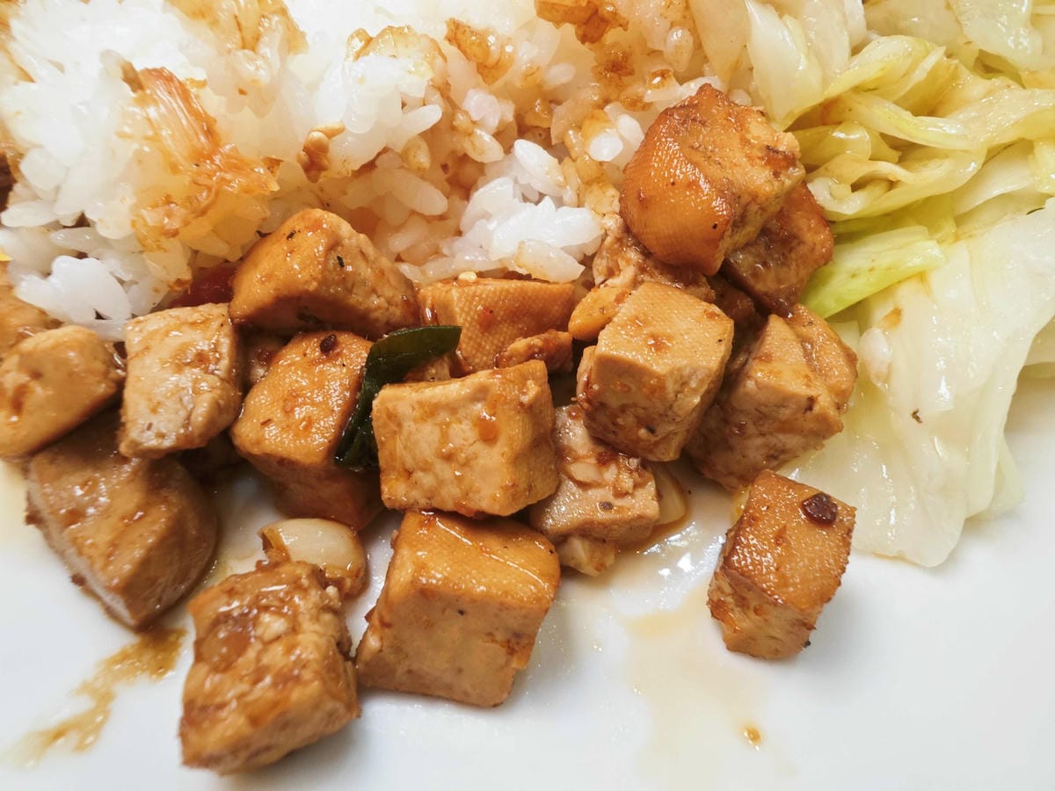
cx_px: 528
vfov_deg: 58.9
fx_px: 701
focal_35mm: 23
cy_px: 396
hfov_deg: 73.9
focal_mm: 2.03
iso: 100
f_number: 1.8
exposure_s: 1/60
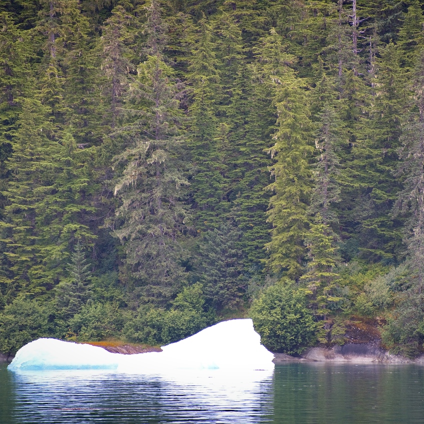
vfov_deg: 4.6
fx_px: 5335
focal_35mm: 385
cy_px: 213
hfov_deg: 4.6
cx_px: 240
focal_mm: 300
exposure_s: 1/640
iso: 1100
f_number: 5.6
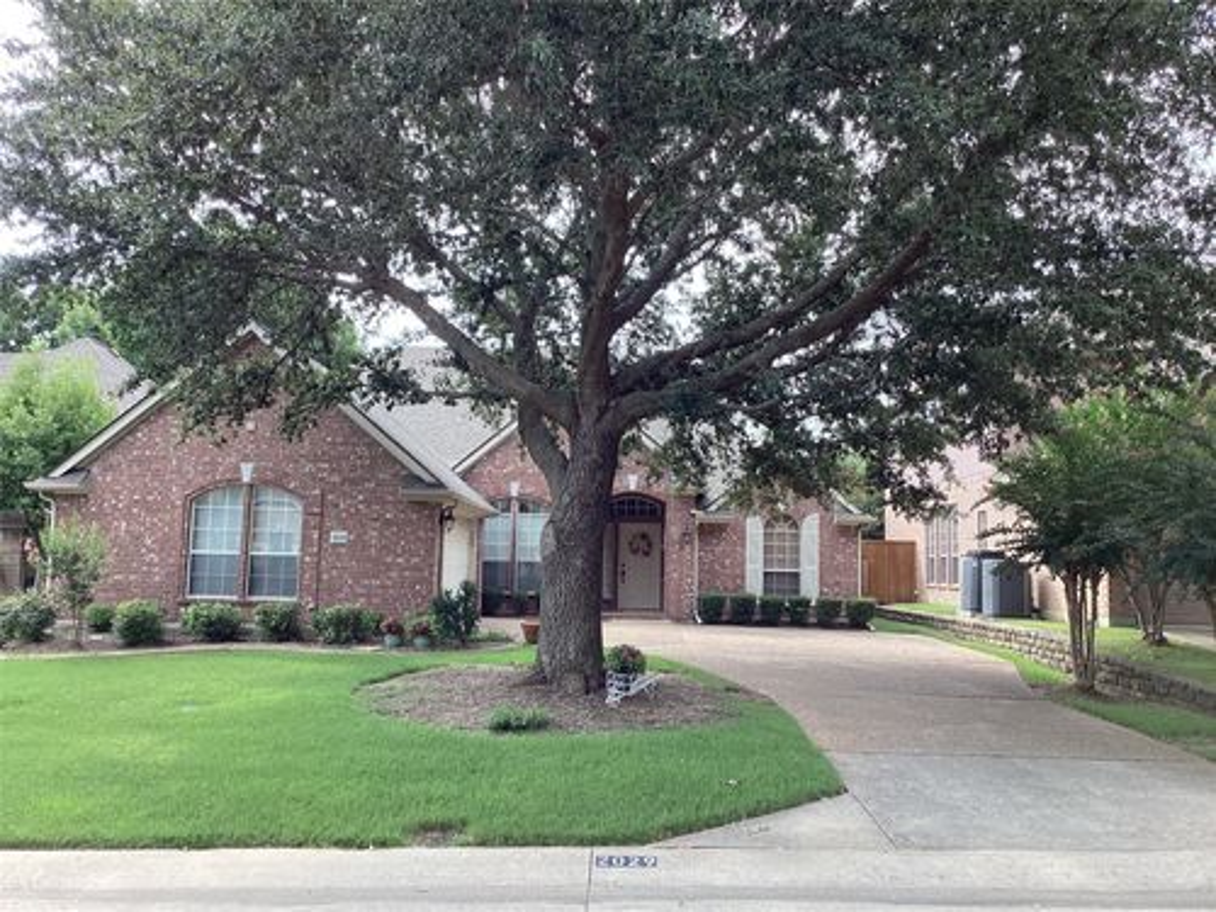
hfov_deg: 58.4
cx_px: 608
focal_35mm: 31
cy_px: 456
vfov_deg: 45.4
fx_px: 1089
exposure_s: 1/212
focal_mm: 3.3
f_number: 2.4
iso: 25
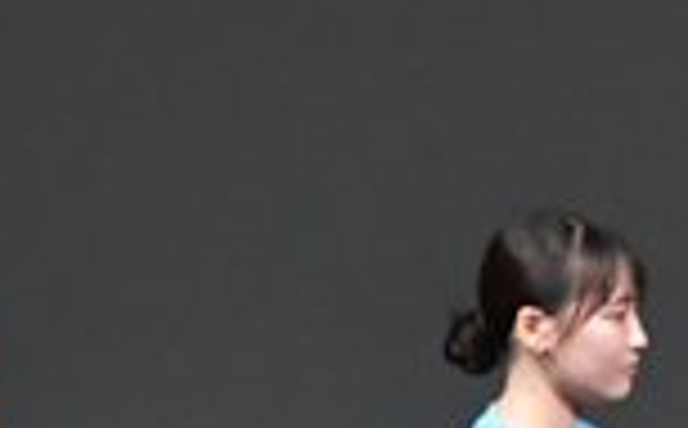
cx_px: 1540
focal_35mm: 1241
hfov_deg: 1.7
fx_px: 23226
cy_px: 707
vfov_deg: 1.1
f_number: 5.6
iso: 4000
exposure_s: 1/400
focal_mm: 160
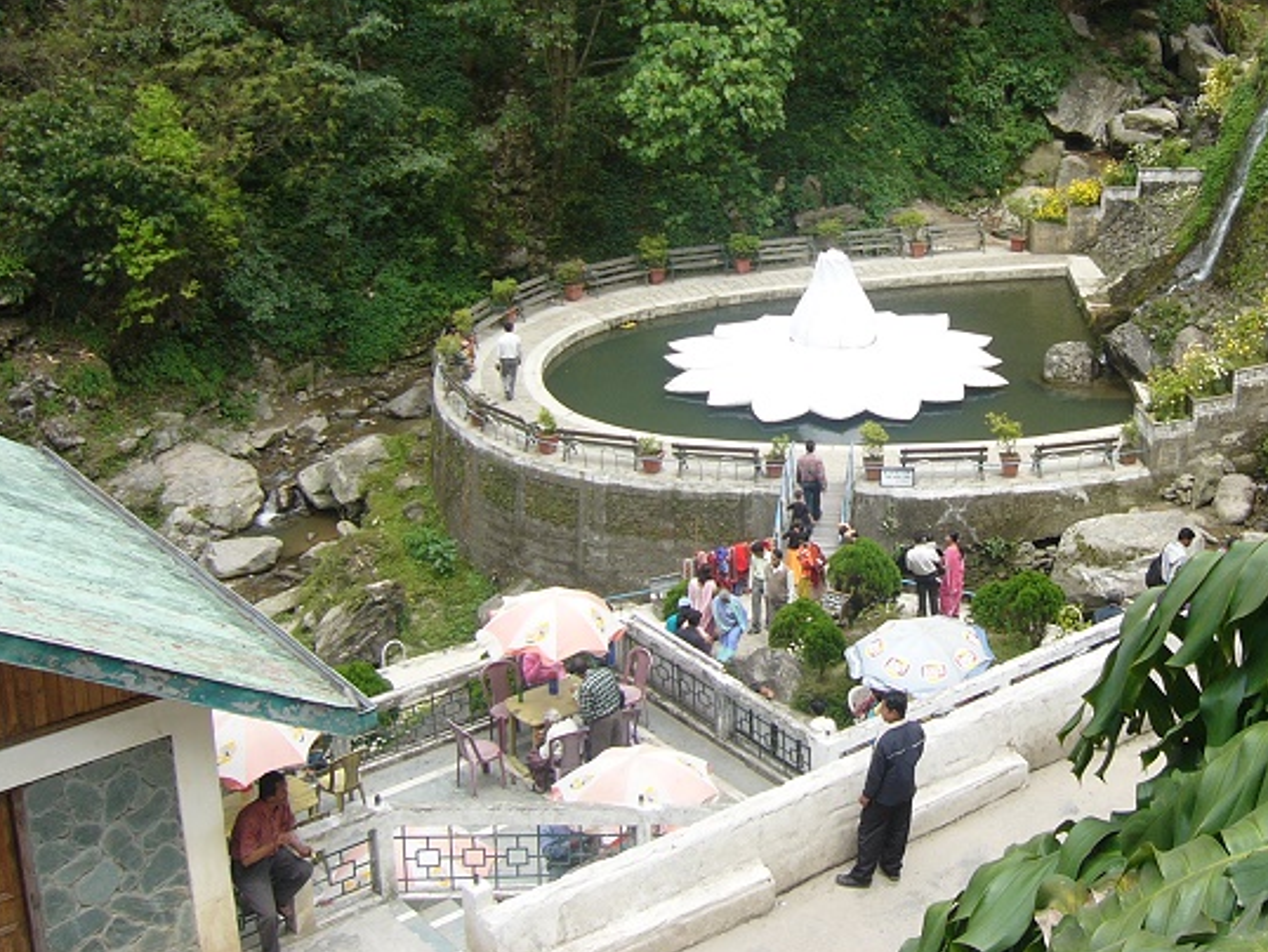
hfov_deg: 36.4
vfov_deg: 27.8
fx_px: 1906
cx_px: 865
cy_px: 287
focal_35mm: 52
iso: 50
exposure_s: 1/80
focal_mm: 5.8
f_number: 8
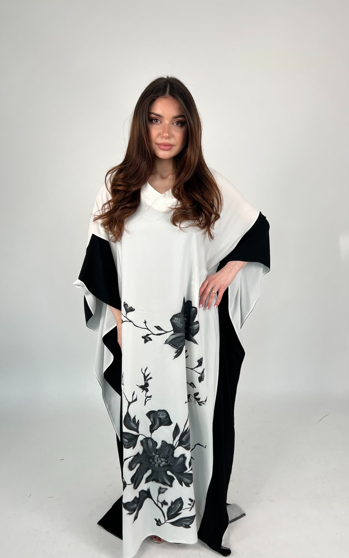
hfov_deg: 44.5
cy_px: 281
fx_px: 426
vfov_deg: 66.5
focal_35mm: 28
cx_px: 192
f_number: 1.5
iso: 32
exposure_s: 1/121
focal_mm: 5.7
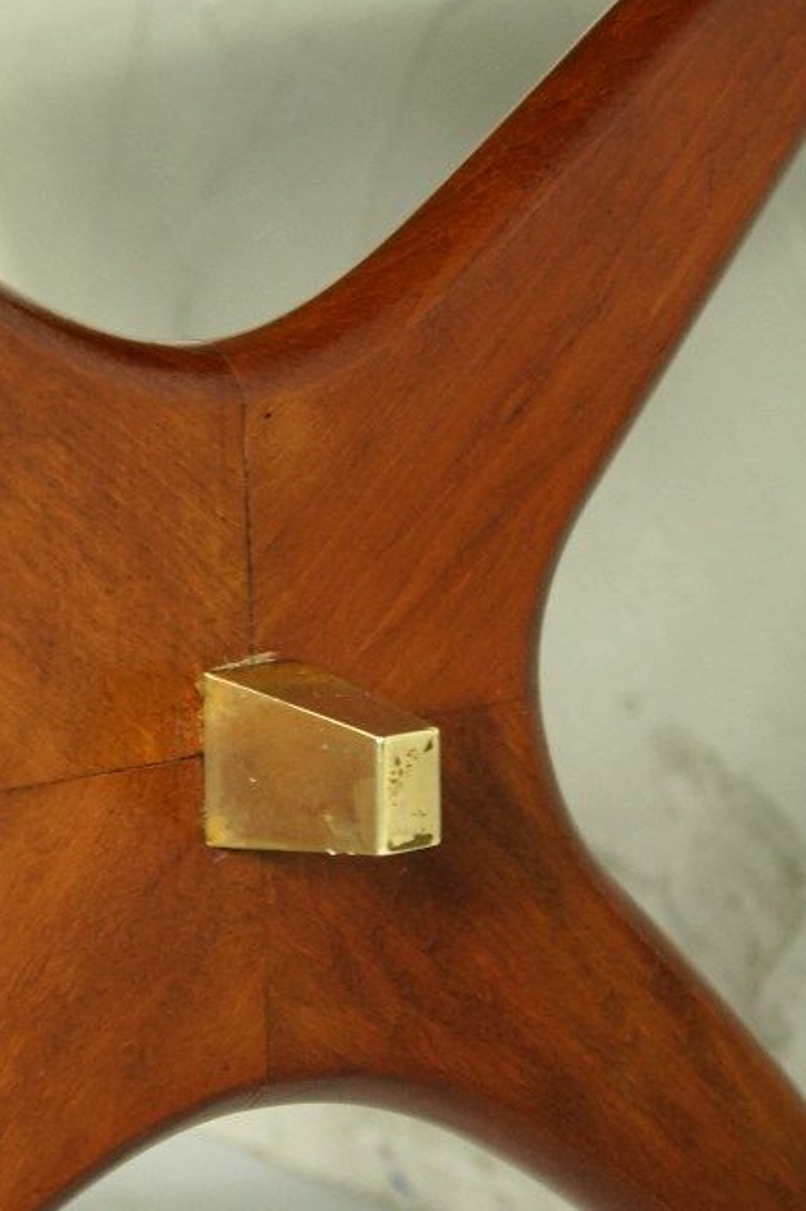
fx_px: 2757
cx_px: 235
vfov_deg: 24.7
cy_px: 710
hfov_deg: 16.6
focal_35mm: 82
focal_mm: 28
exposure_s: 1/20
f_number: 5.6
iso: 400
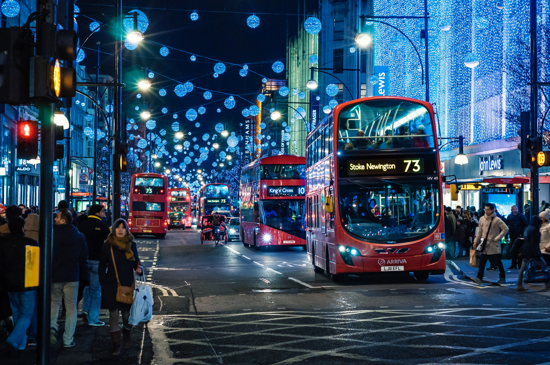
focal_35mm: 75
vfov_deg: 18.1
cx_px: 275
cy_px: 182
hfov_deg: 27.0
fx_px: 1144
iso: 640
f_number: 4.5
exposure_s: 1/40
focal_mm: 50
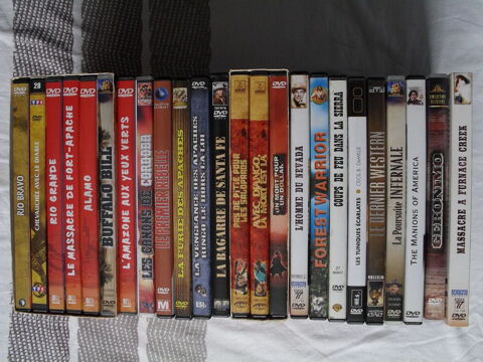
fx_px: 488
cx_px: 242
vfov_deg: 40.7
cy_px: 181
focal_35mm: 35
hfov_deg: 52.6
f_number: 3.2
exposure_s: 1/45
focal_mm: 6.3
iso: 100
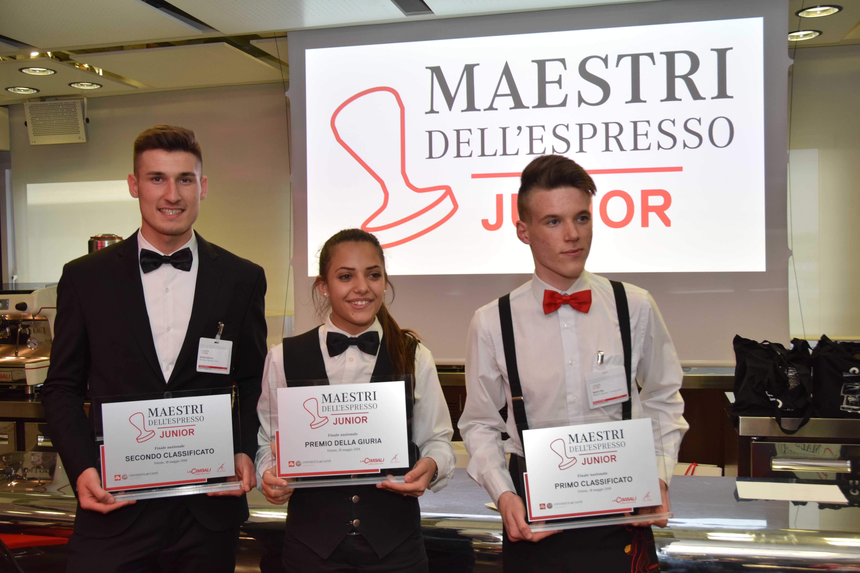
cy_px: 286
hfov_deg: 53.1
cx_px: 430
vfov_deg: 36.9
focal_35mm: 36
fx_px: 860
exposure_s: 1/125
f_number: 5.6
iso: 720
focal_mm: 24
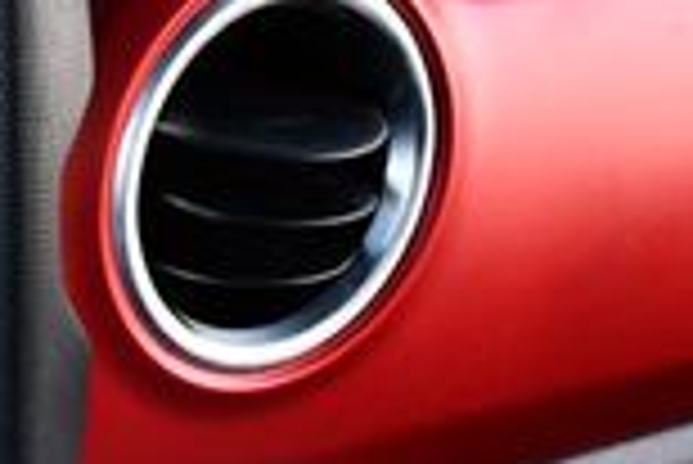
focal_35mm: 150
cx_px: -526
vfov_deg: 9.0
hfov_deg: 12.6
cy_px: 604
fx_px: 2890
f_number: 3.5
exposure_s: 1/250
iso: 560
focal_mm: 18
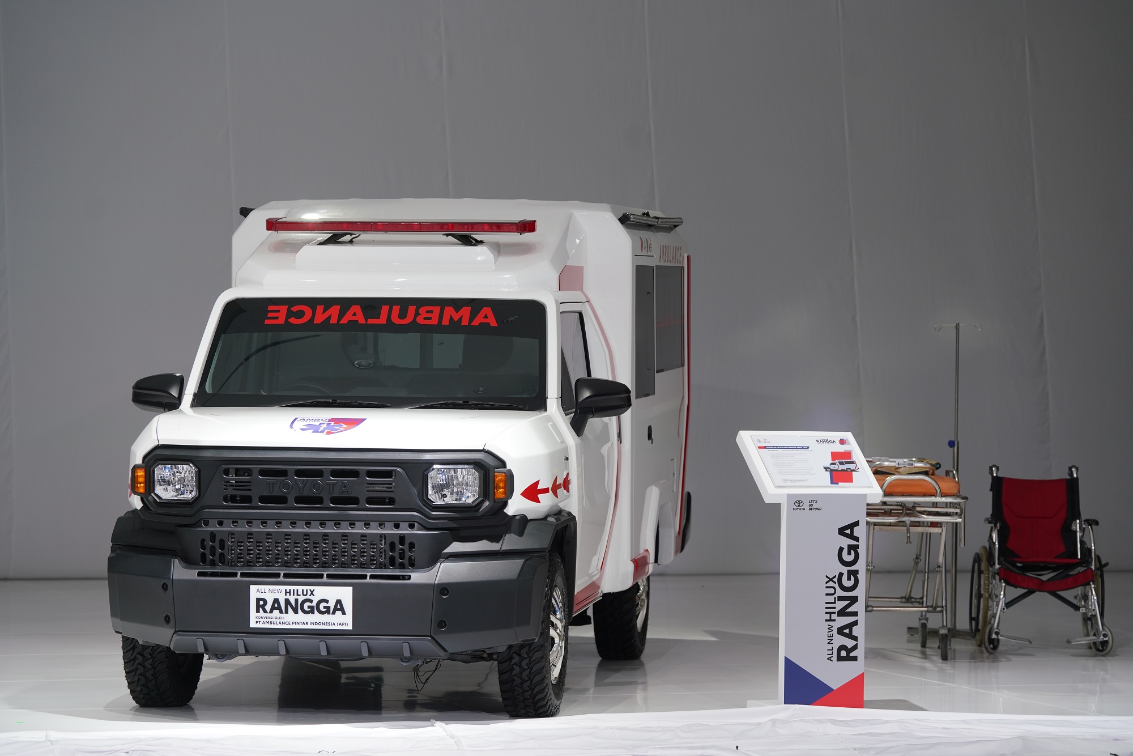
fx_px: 3399
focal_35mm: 108
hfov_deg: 18.9
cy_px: 378
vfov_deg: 12.7
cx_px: 566
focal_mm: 108
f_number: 4
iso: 400
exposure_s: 1/125
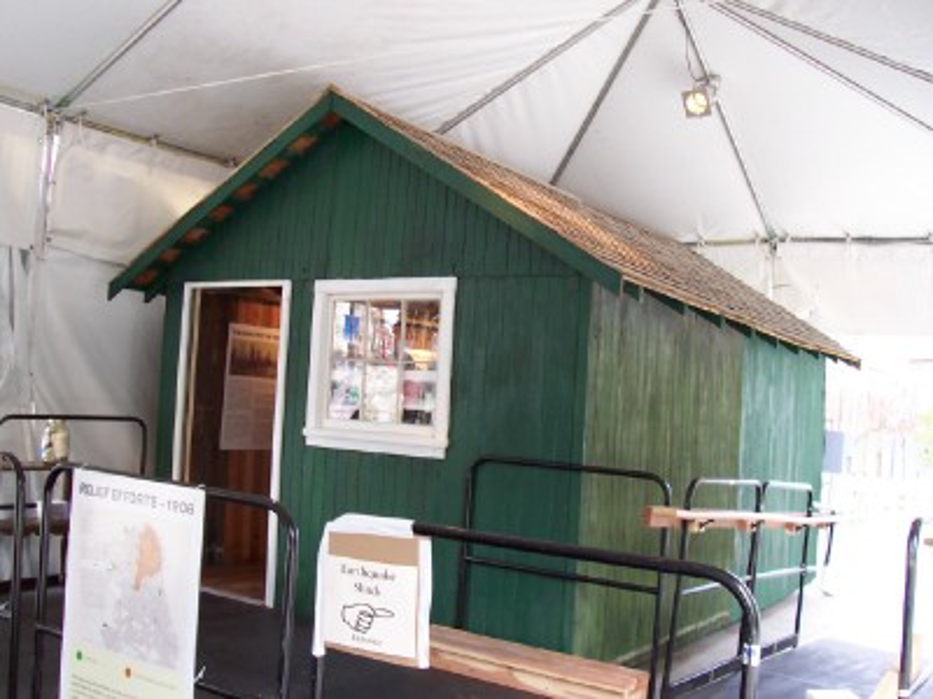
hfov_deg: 50.1
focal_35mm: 37
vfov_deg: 38.7
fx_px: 997
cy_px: 350
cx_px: 466
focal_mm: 5.6
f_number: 2.8
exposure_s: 1/30
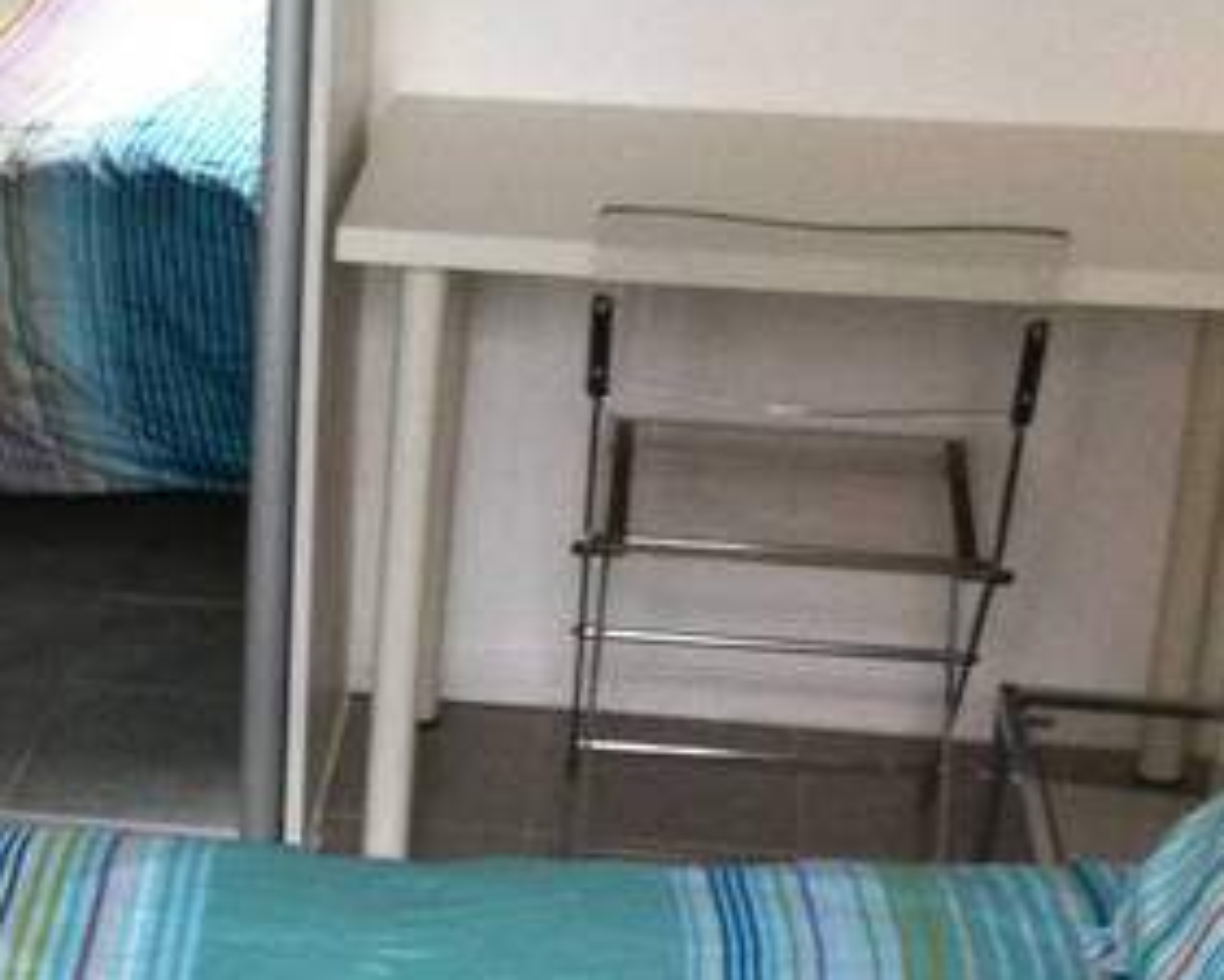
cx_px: 44
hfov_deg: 19.5
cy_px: 749
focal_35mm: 96
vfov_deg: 16.0
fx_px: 3479
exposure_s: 1/15
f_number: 2.8
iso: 200
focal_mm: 3.85
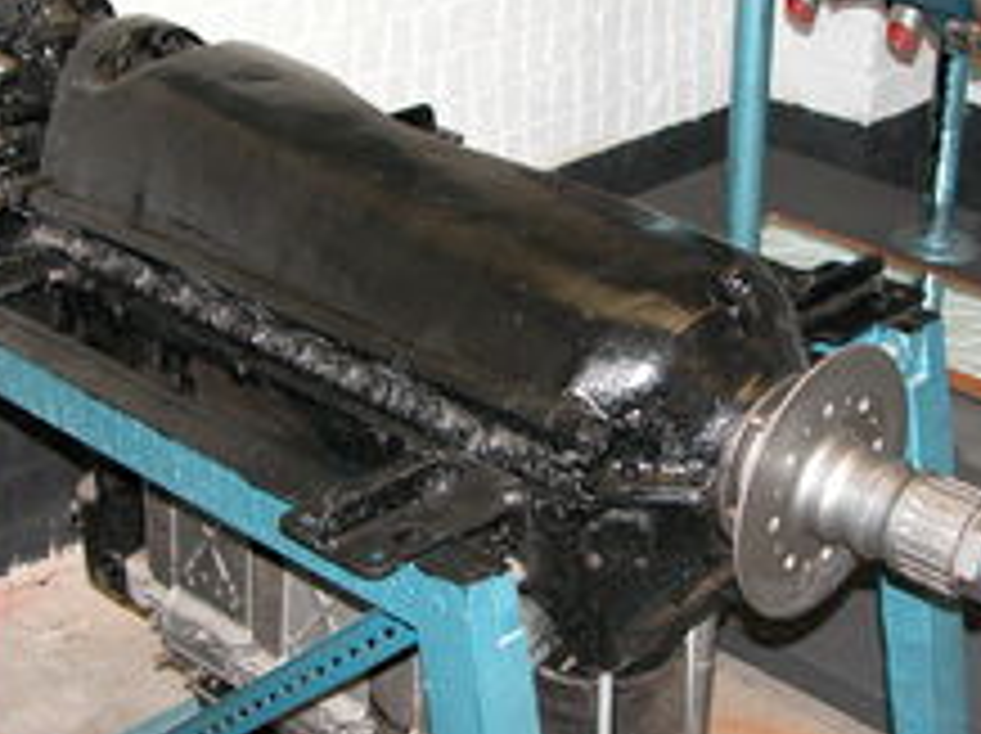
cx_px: 490
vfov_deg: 21.6
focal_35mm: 68
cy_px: 365
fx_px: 1925
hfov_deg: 28.6
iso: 100
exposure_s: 1/60
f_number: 2.8
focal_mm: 9.5
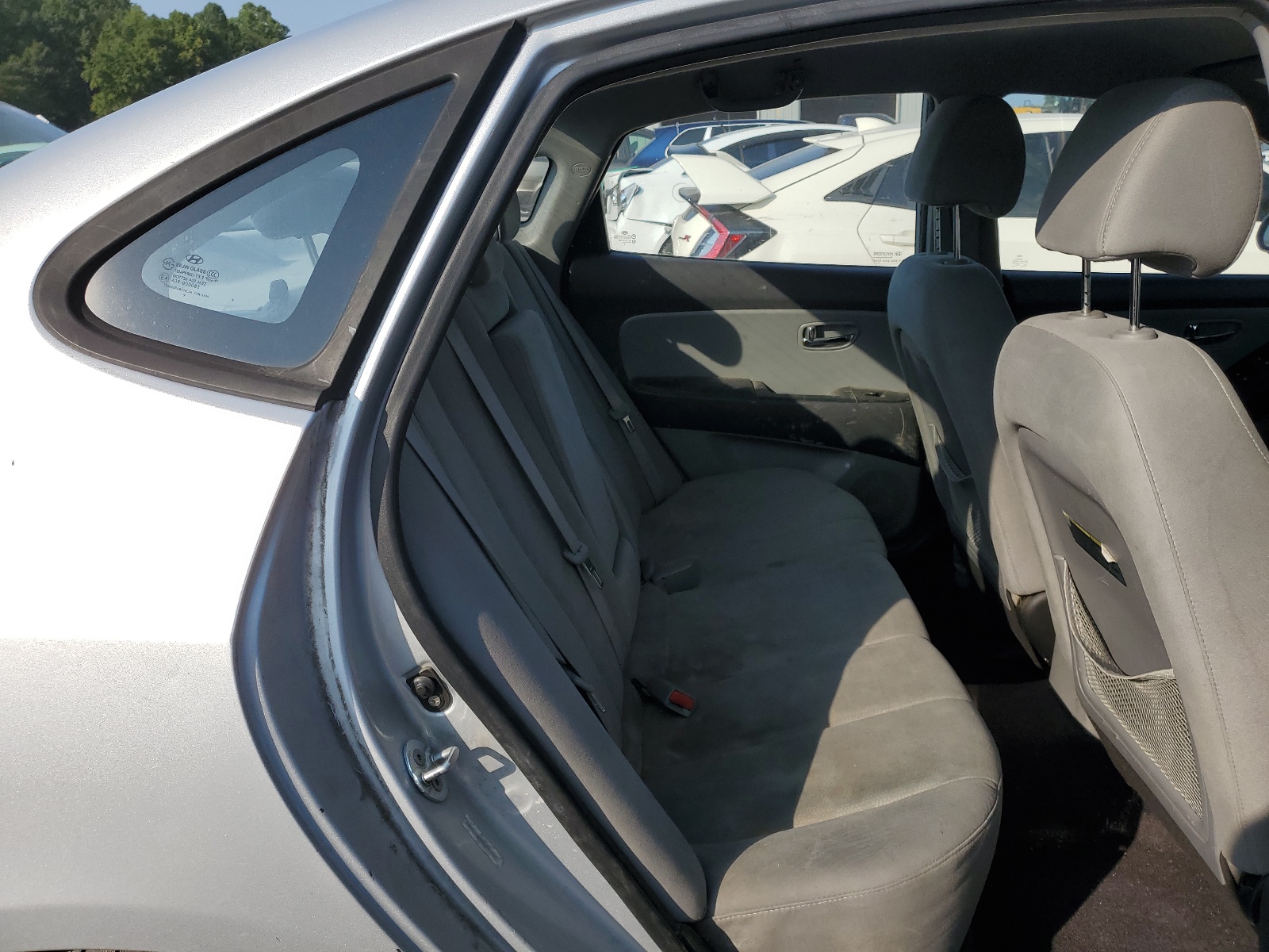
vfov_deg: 53.1
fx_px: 953
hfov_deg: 67.3
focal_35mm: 26
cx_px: 634
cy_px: 476
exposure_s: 1/5000
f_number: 1.5
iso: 50
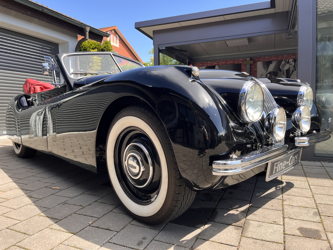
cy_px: 125
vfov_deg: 53.1
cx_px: 166
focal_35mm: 26
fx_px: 250
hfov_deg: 67.3
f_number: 1.6
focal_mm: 5.1
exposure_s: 1/532
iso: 50
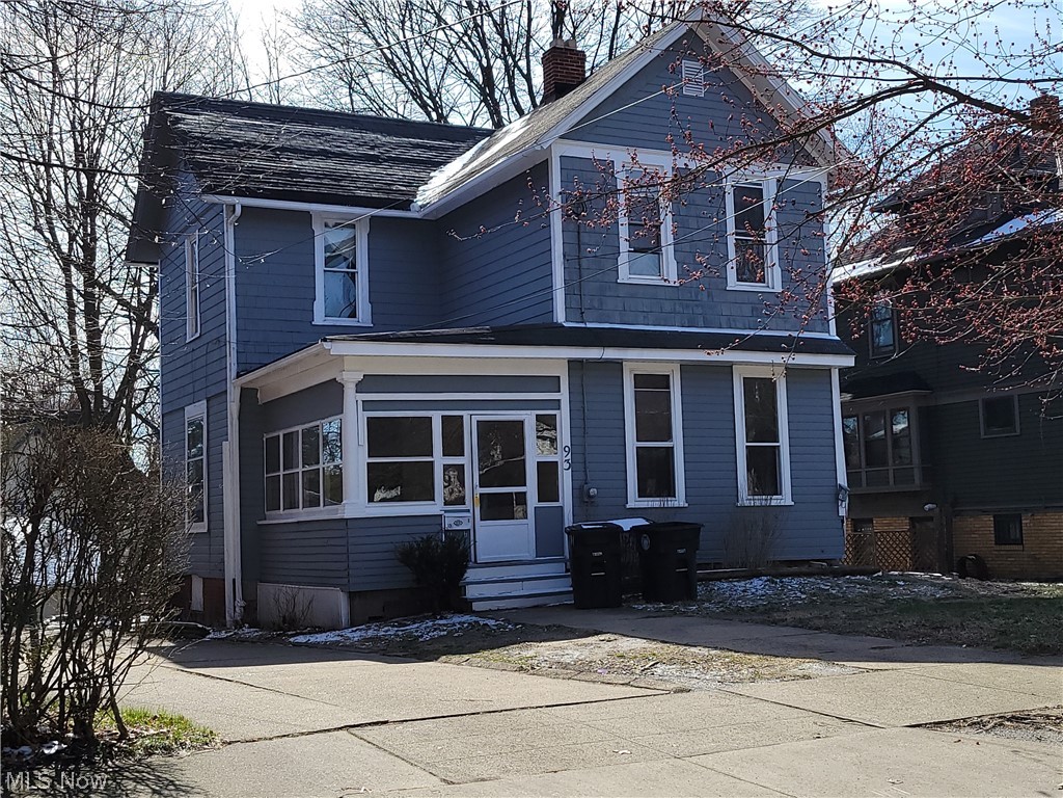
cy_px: 399
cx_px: 532
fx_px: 798
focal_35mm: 26
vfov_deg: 53.1
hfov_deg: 67.3
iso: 40
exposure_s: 1/1973
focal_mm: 5.4
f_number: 1.8
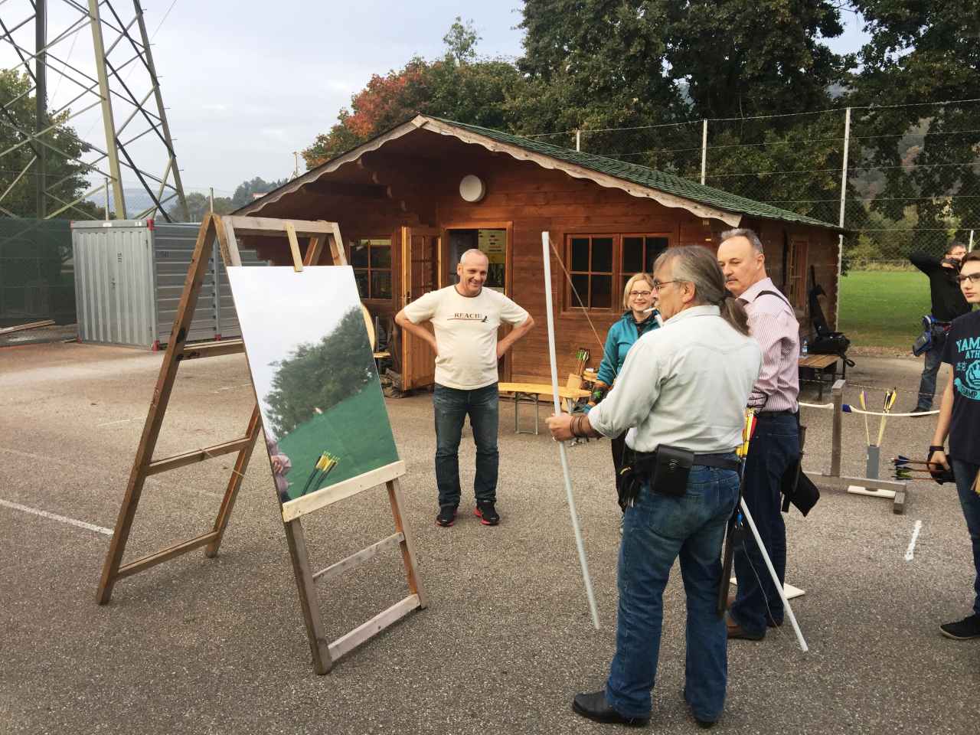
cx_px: 490
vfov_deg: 48.2
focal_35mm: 29
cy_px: 368
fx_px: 821
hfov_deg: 61.7
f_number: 2.2
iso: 50
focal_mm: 4.15
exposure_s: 1/100
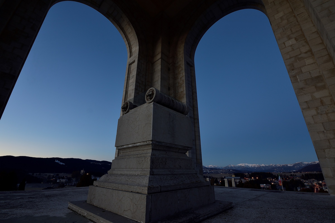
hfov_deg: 100.4
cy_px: 112
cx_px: 168
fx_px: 140
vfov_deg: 77.3
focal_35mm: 15
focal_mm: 10
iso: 100
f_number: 18
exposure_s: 6
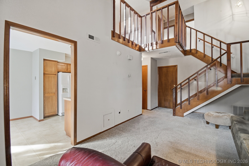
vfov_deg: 77.3
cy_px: 83
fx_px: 104
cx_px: 124
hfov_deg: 100.4
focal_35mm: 15
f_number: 13
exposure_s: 1/5
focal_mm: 10
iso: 250
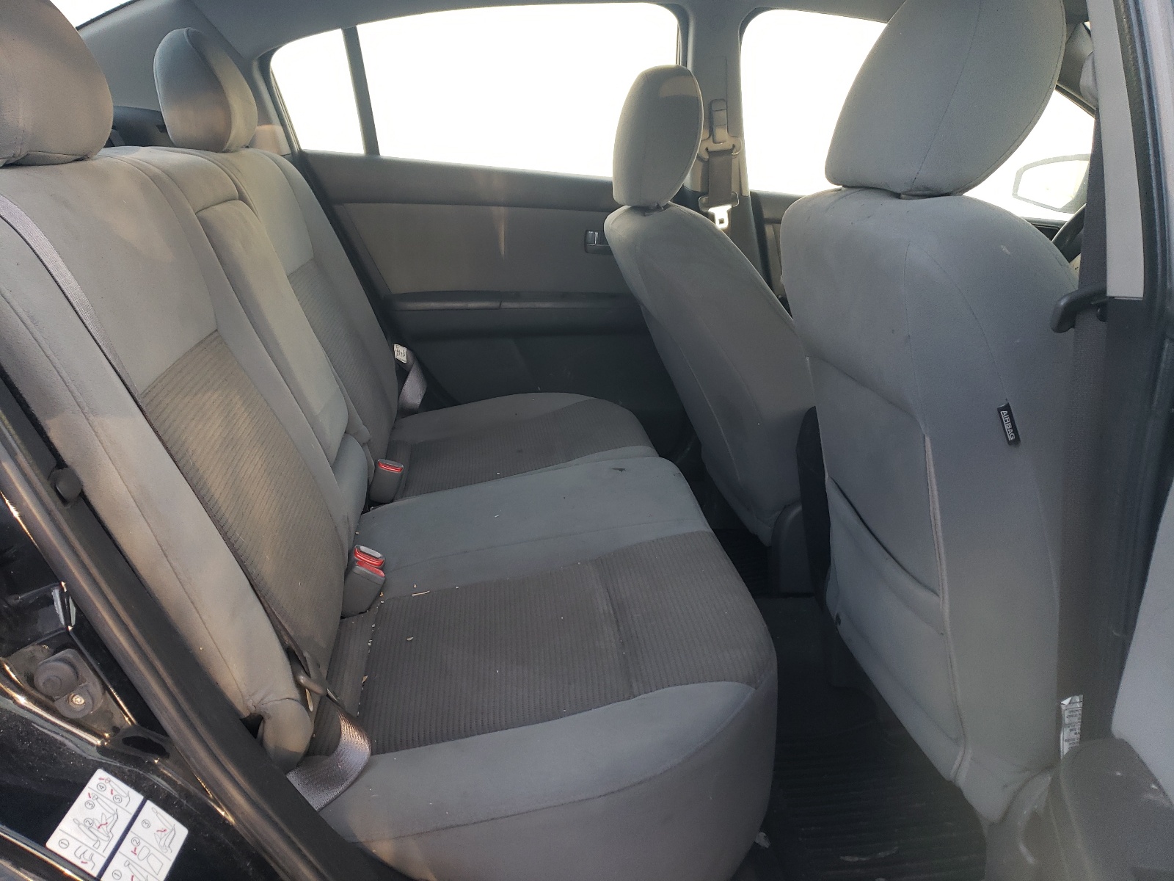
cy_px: 440
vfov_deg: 53.1
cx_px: 587
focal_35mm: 26
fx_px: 882
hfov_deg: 67.3
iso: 82
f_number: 1.5
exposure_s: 1/100
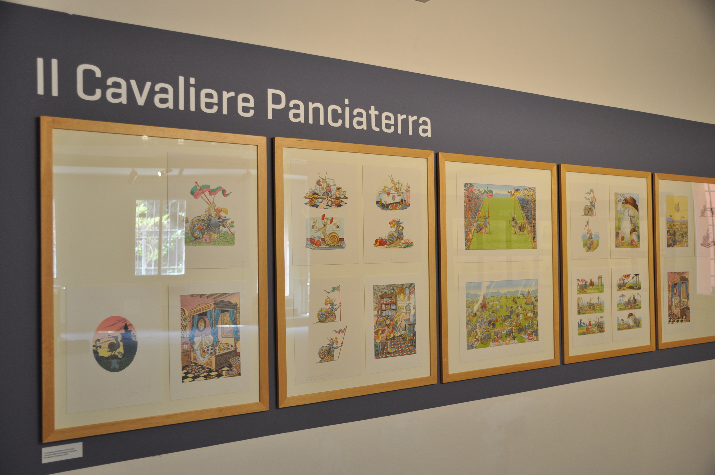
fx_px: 714
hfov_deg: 53.2
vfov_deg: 36.8
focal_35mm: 36
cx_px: 358
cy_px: 238
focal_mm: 24
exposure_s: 1/40
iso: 400
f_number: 3.2
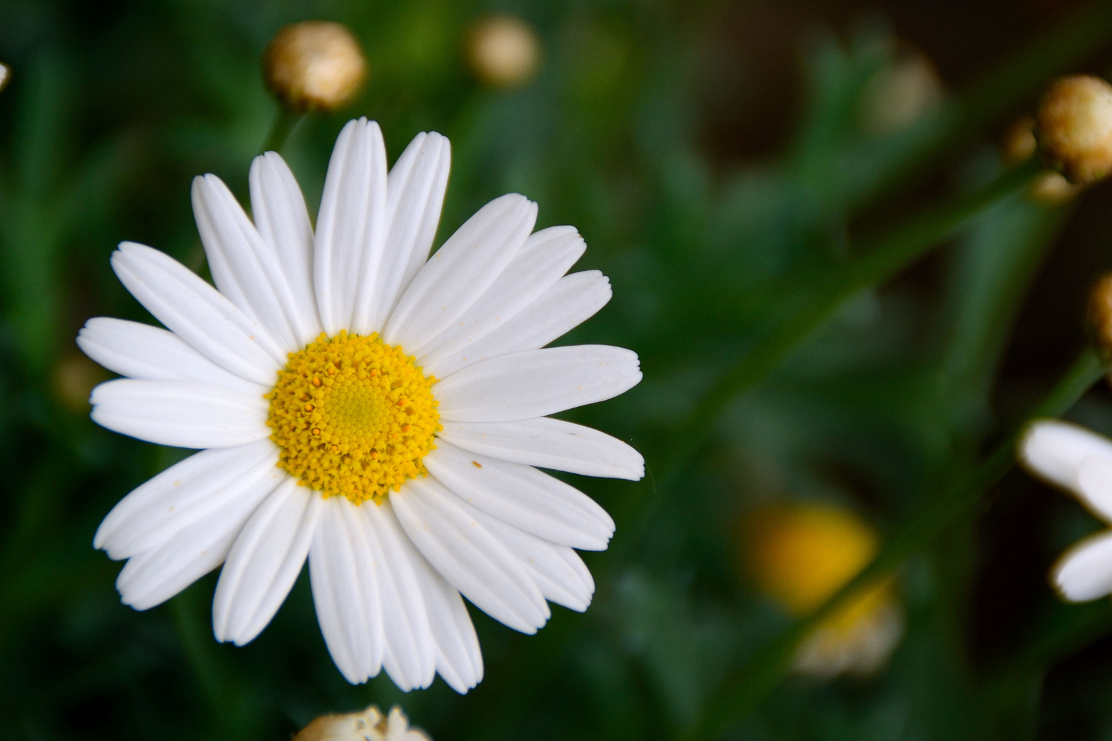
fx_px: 9266
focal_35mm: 300
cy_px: 370
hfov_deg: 6.9
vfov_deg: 4.6
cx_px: 556
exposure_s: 1/125
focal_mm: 200
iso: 200
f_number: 7.1
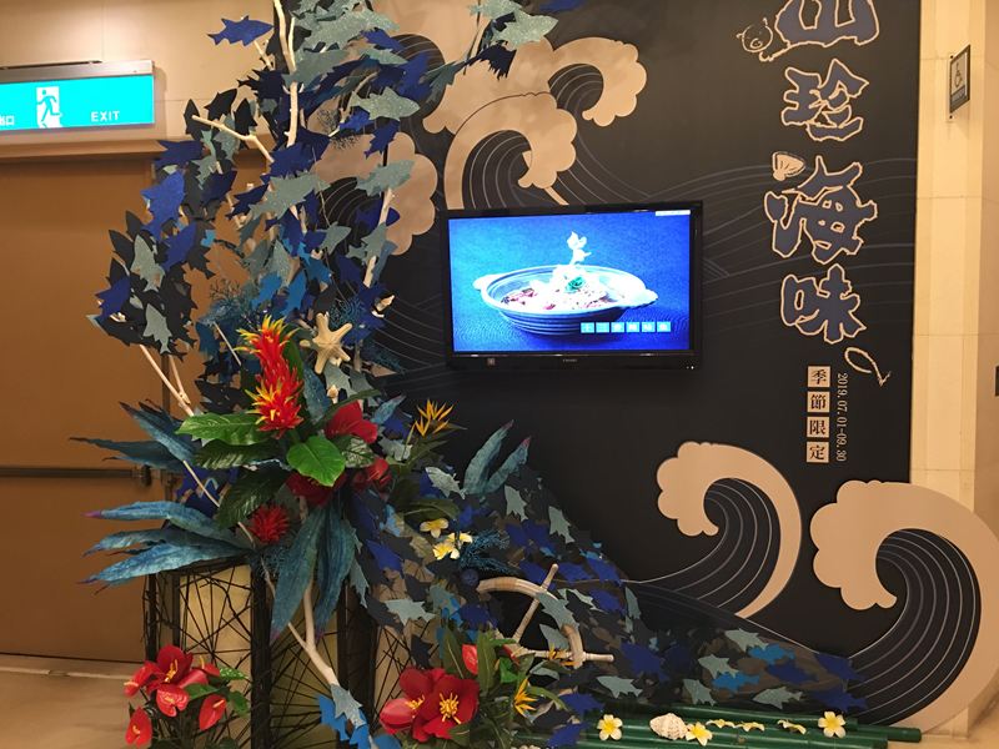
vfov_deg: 48.2
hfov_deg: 61.7
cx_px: 500
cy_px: 374
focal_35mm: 29
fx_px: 837
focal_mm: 4.15
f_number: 2.2
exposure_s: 1/10
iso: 80
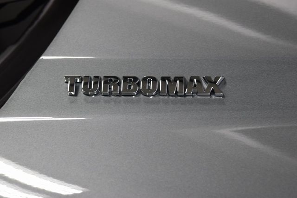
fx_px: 866
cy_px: 99
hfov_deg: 19.5
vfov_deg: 13.0
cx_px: 148
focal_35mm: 105
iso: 500
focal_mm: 70
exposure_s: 1/30
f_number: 7.1
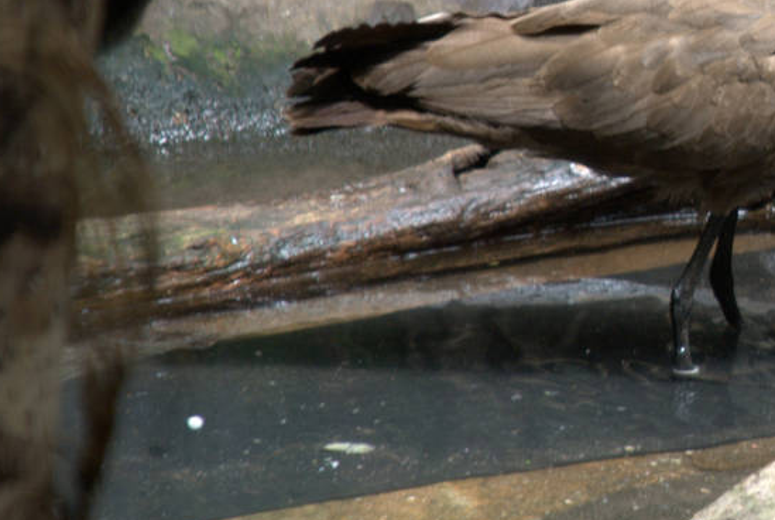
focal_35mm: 875
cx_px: 895
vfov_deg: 1.6
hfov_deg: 2.4
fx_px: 18867
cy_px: 7
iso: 400
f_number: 6.3
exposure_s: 1/100
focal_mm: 200
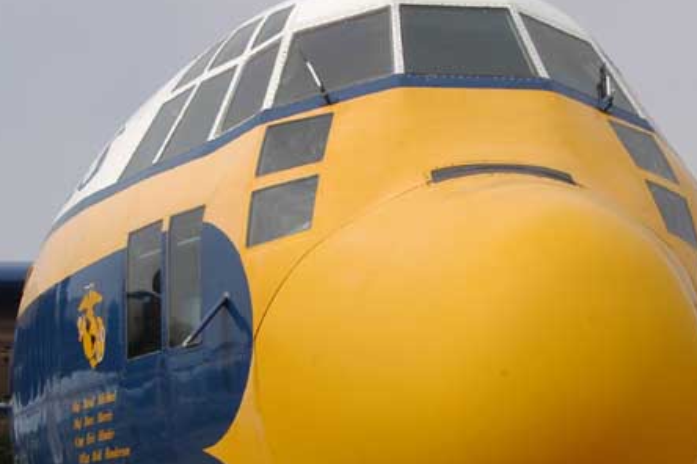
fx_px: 1568
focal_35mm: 81
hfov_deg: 25.0
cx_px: 441
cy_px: 357
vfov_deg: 16.8
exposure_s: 1/350
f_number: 10
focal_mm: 30
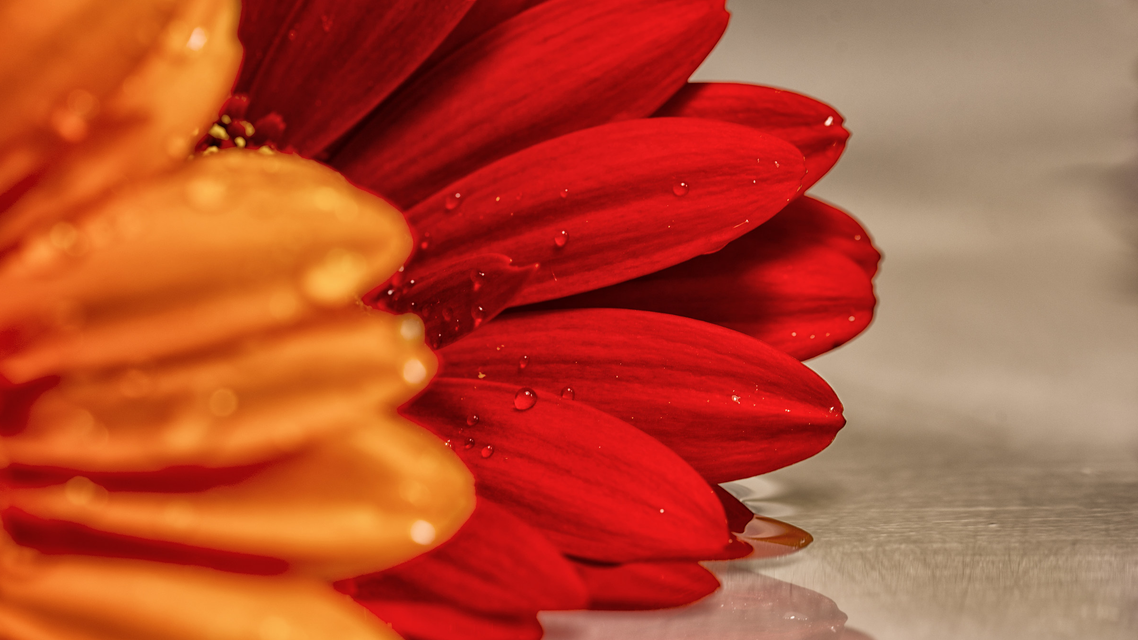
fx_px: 4995
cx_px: 569
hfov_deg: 13.0
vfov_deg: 7.3
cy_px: 329
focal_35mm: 166
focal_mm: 105
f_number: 11
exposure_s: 1/25
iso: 100
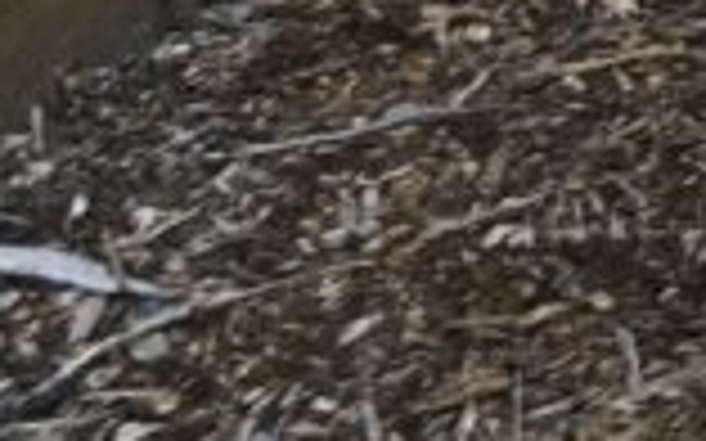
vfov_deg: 6.1
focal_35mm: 200
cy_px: -810
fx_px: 3847
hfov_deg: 8.5
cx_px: 2226
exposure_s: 1/50
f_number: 2.2
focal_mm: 4.15
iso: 32
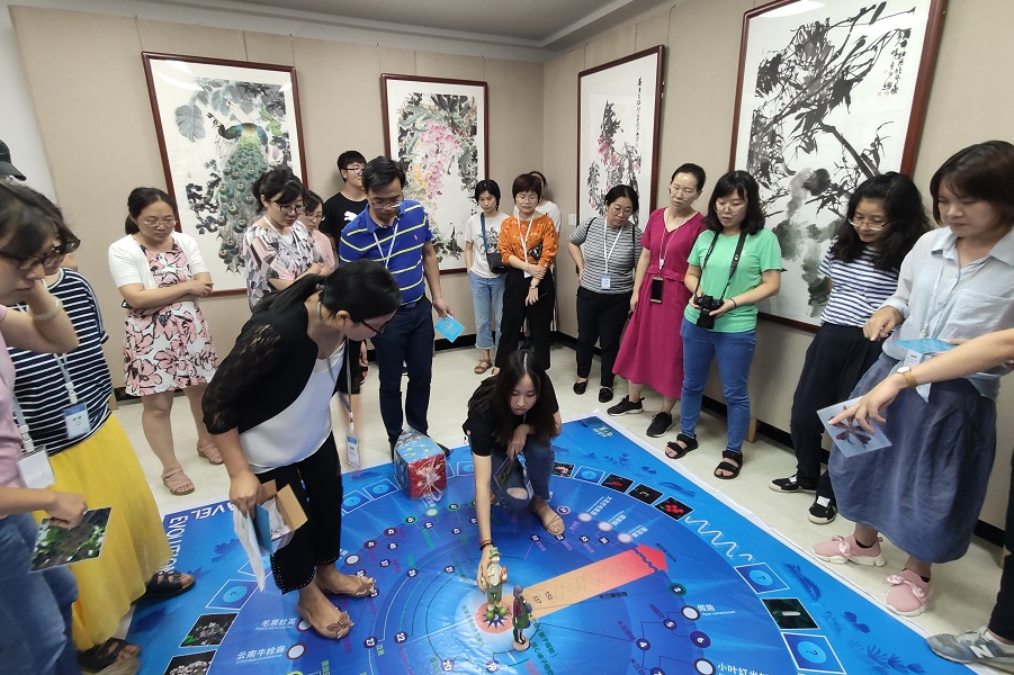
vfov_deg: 81.1
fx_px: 394
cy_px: 328
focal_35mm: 14
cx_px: 504
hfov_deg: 104.3
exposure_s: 1/33
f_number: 2.2
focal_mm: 2.25
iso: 585
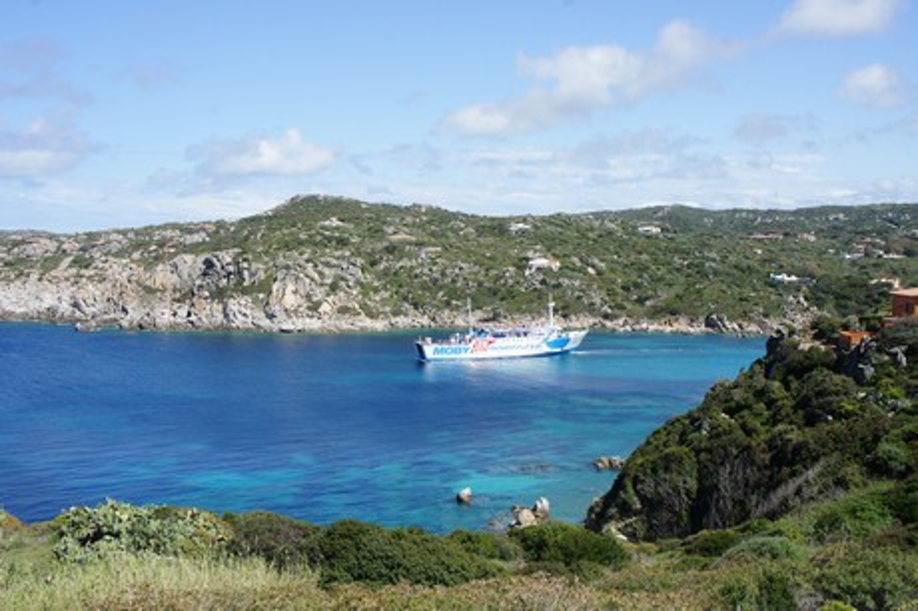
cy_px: 306
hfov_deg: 51.3
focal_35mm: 38
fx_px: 956
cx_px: 459
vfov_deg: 35.4
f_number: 11
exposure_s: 1/200
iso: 200
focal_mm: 25
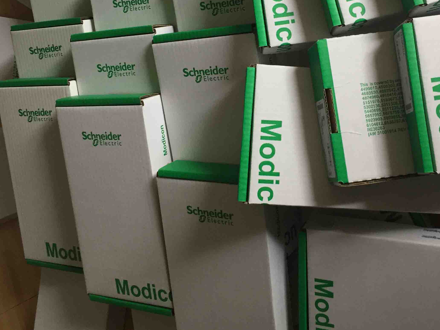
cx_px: 270
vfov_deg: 31.2
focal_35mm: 46
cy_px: 98
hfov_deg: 41.0
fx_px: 585
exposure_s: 1/33
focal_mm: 4.15
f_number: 2.2
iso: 50
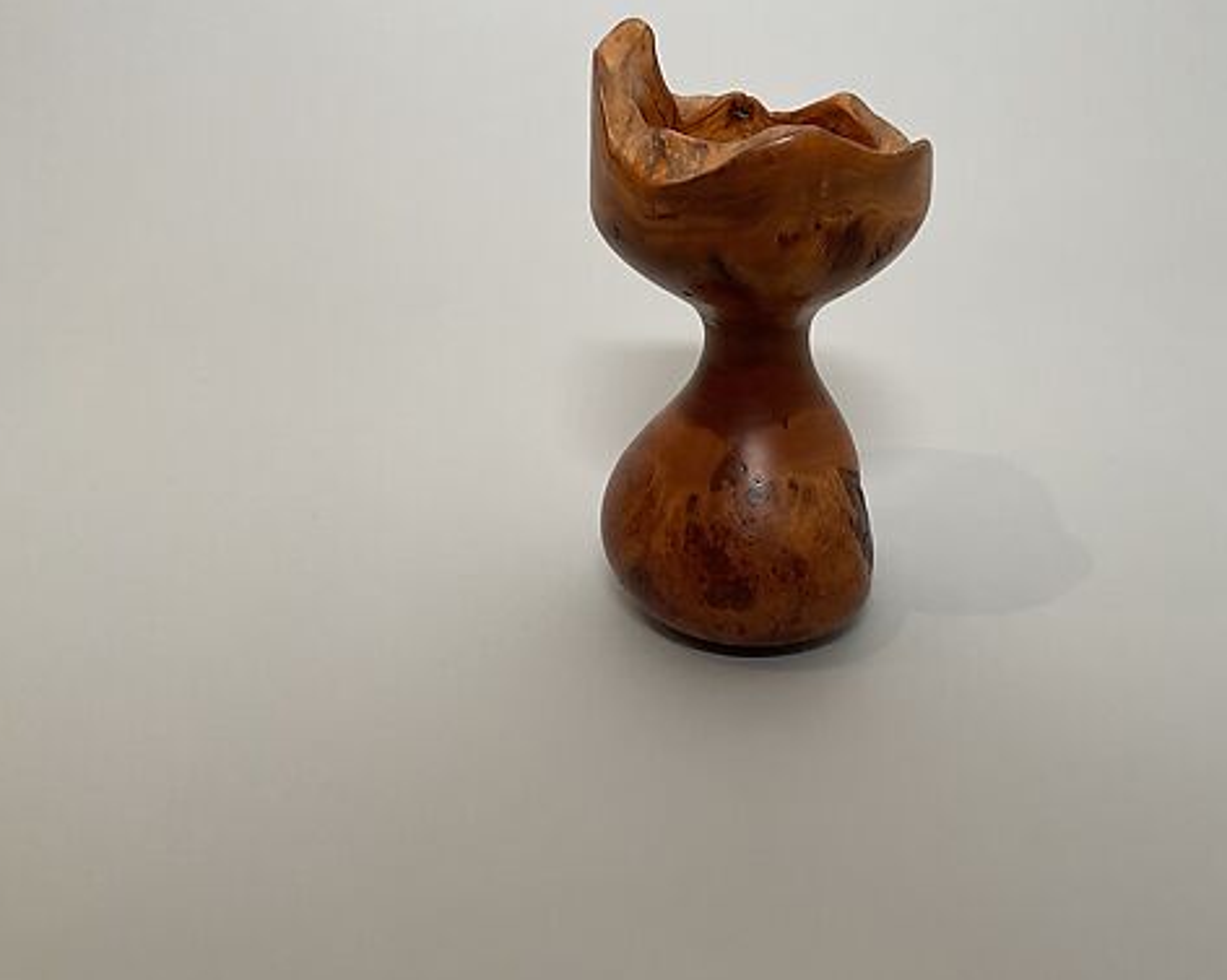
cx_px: 738
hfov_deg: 50.0
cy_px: 452
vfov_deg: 41.1
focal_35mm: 36
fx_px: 1307
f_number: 1.8
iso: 80
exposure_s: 1/60
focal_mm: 3
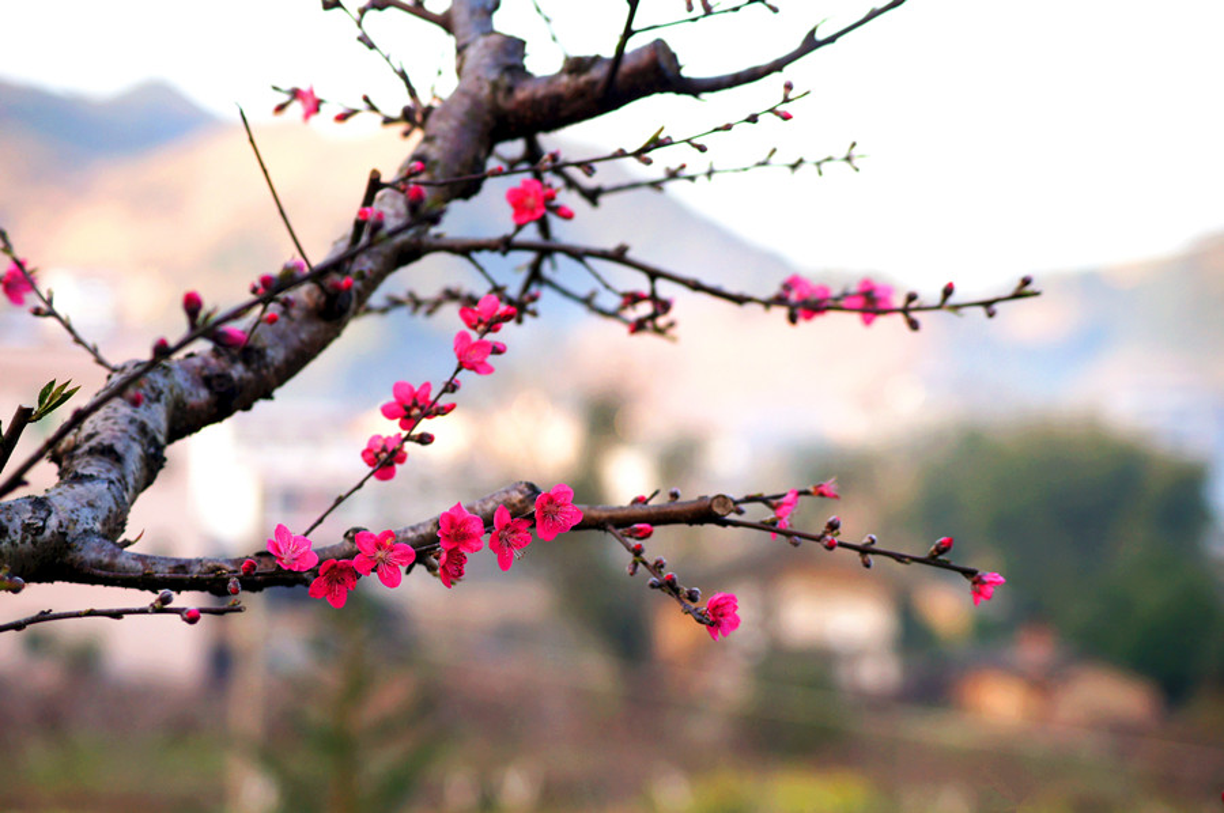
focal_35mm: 150
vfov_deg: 9.1
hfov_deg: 13.7
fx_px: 5094
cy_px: 406
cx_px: 612
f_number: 4
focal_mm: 100
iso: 200
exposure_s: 1/160
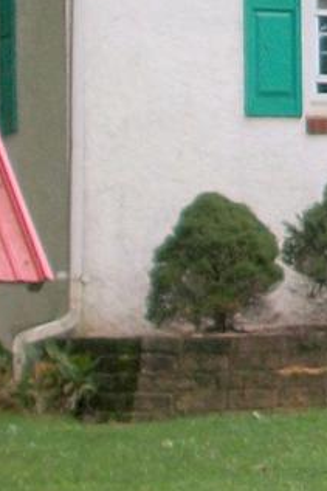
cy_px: -138
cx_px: 631
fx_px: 3205
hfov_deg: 5.7
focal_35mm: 235
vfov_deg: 8.6
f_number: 3.1
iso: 80
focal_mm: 6.3
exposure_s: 1/125
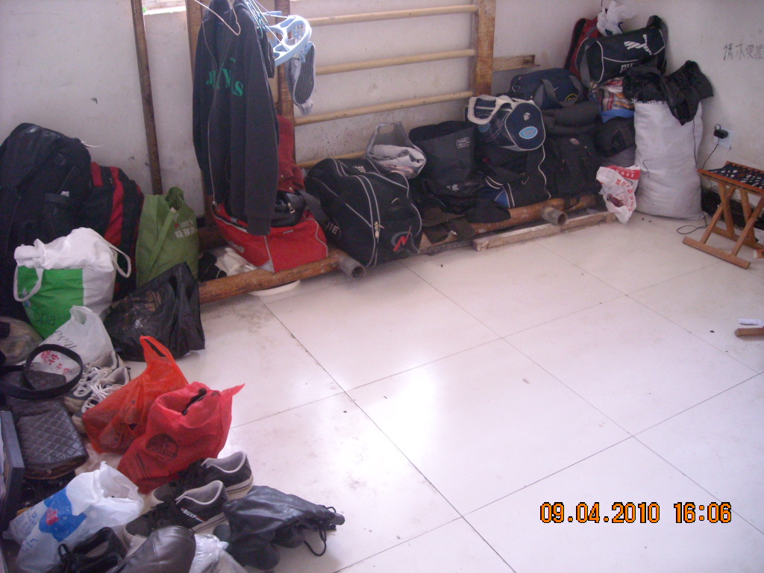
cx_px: 382
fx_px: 772
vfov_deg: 40.7
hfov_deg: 52.6
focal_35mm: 35
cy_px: 286
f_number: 2.8
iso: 400
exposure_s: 1/45
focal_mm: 5.7
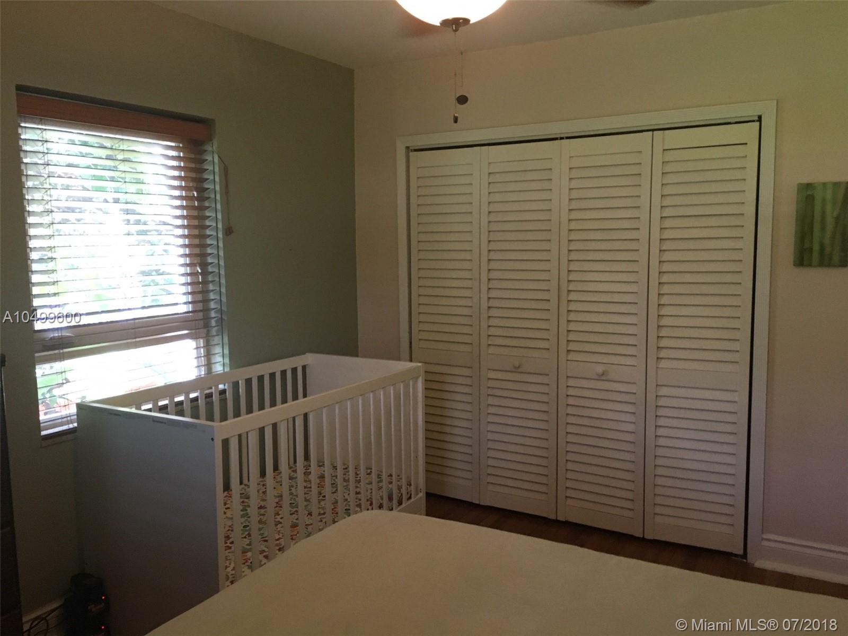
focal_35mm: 29
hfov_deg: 61.7
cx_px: 424
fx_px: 710
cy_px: 318
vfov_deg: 48.2
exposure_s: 1/24
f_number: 2.2
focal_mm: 4.15
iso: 200
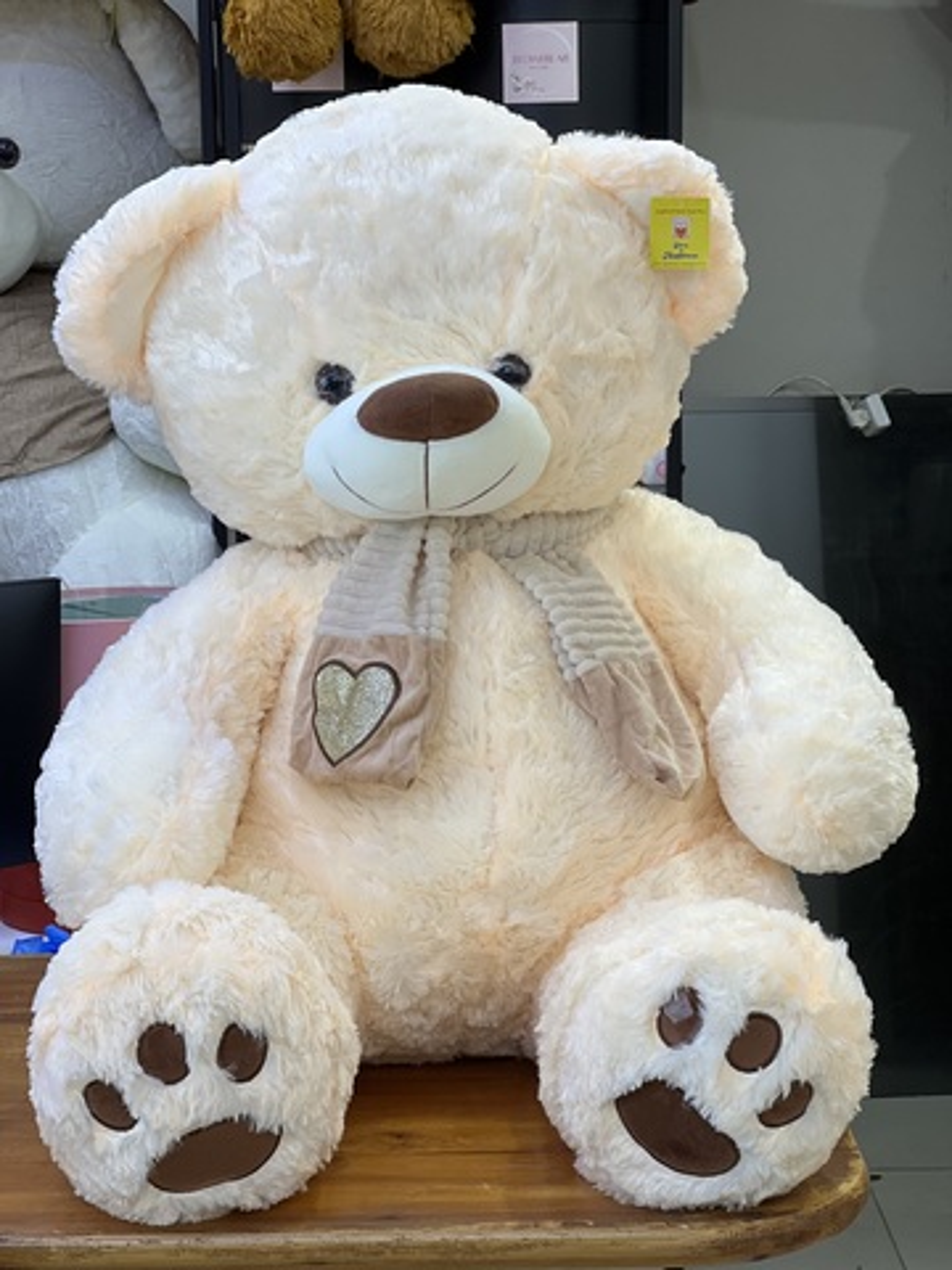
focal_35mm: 77
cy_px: 635
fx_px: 2824
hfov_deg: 19.1
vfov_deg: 25.3
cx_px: 476
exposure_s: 1/100
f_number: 2.8
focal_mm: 9
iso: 80
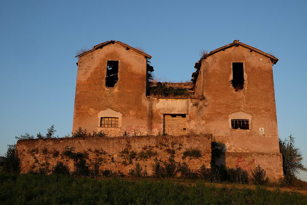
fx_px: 307
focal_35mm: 36
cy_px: 102
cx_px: 154
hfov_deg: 53.1
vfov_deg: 36.9
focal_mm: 24.3
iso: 800
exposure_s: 1/250
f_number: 10
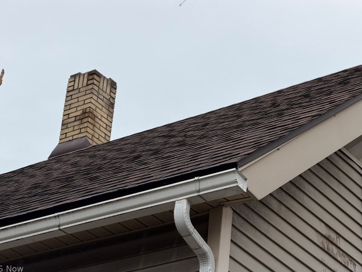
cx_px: 177
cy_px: 131
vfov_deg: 14.0
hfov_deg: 18.5
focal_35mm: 106
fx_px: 1109
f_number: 2.8
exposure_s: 1/585
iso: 50
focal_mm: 16.89
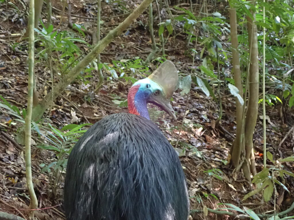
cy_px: 110
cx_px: 147
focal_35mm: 100
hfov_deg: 19.6
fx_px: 849
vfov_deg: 14.8
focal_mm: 18
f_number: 4.9
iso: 1600
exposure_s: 1/13
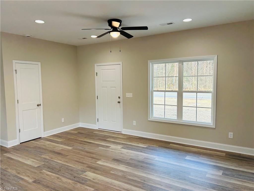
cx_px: 127
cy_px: 96
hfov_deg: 67.3
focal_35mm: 26
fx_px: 191
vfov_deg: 53.1
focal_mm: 5.7
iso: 64
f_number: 1.5
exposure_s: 1/122
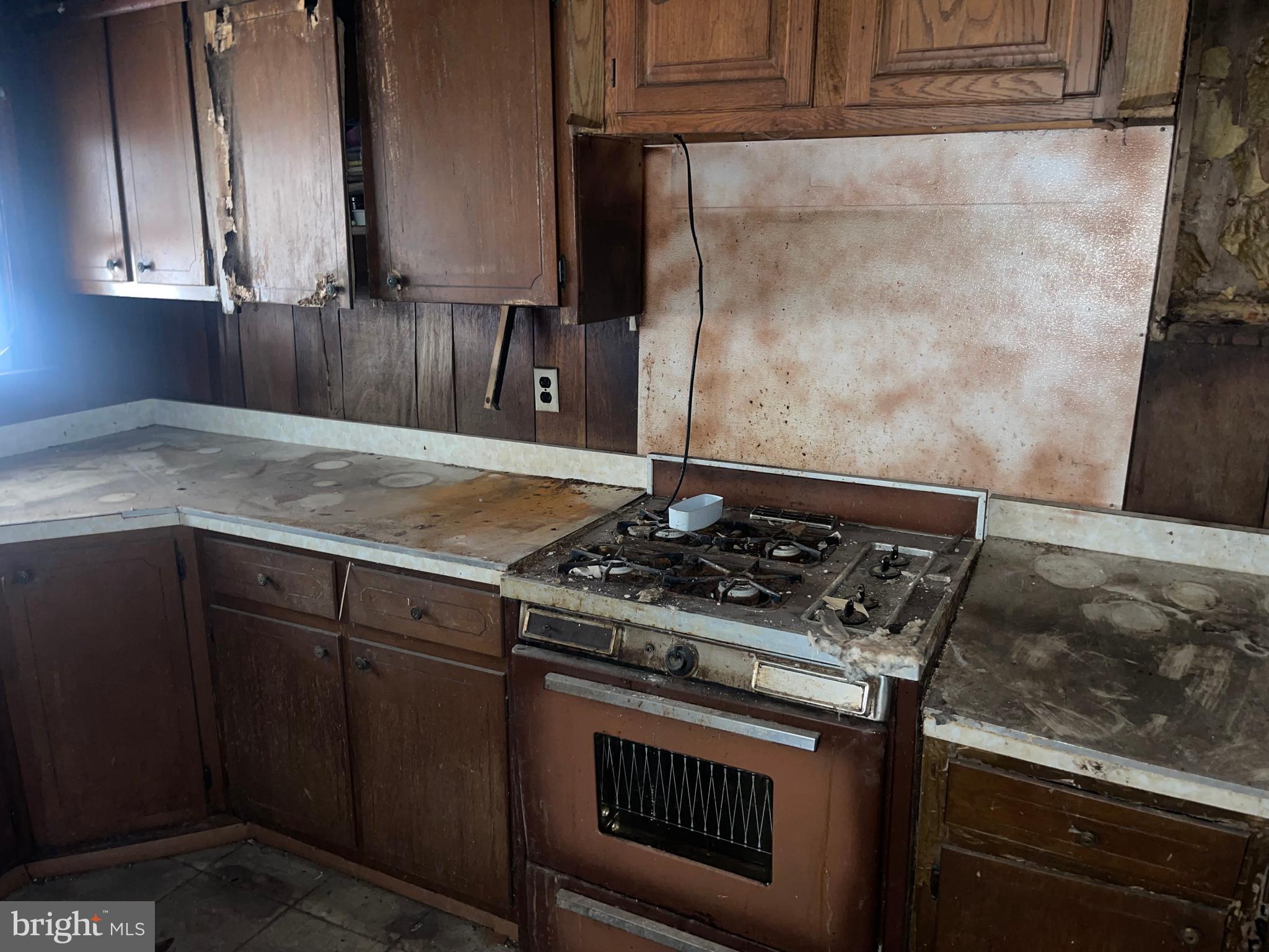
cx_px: 634
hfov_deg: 69.4
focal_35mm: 25
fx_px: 916
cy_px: 476
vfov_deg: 54.9
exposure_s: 1/4
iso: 100
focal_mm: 5.1
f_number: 1.6
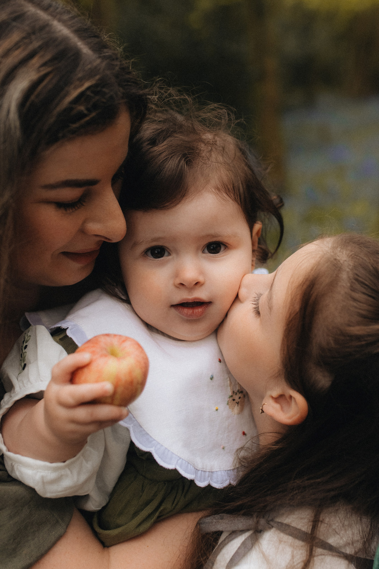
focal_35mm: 35
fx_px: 553
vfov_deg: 54.4
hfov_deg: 37.9
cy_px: 284
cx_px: 190
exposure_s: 1/640
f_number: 2.5
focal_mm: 35
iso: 640
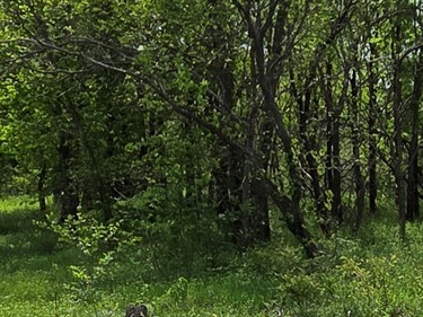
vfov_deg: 20.6
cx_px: 598
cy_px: 210
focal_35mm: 71
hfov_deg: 23.2
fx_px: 867
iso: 50
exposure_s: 1/2077
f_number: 2.2
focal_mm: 2.2
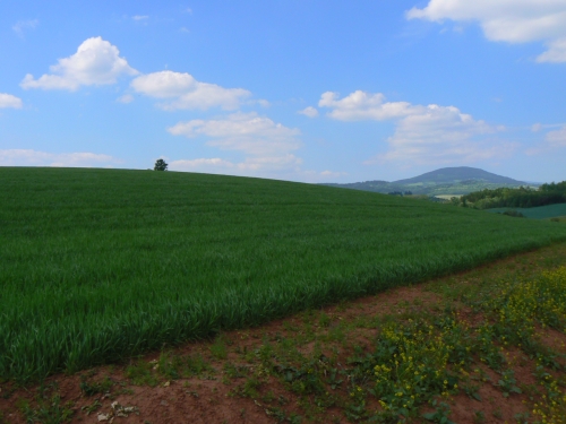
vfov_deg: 39.7
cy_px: 212
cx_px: 283
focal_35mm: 36
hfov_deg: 51.4
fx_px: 589
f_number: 8
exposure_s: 1/400
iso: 80
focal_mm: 6
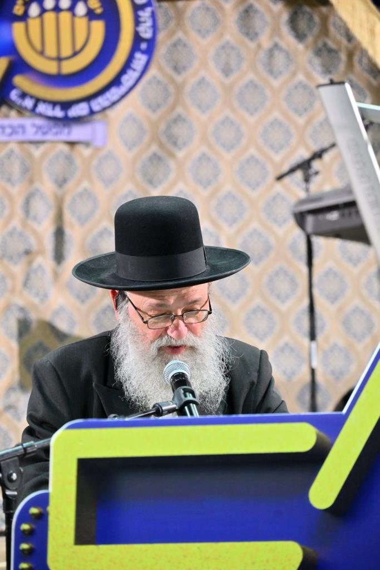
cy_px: 285
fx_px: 1899
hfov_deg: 11.4
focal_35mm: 120
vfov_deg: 17.1
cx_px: 190
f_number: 4
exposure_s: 1/200
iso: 1600
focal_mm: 120
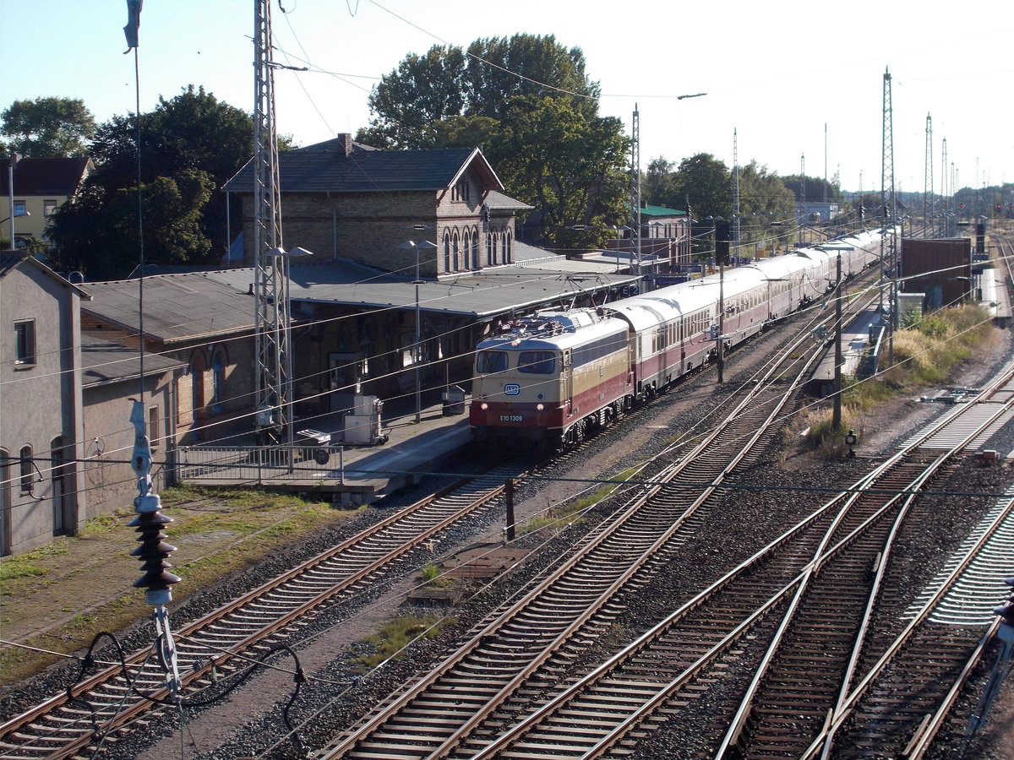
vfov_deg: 19.4
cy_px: 380
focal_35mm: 76
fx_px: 2226
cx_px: 507
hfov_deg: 25.7
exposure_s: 1/250
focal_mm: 13.5
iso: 80
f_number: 5.8
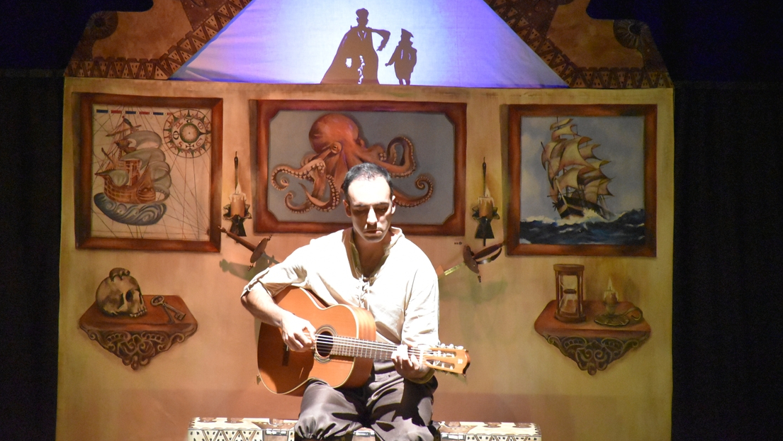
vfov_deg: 5.1
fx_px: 4963
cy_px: 172
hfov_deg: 9.0
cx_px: 359
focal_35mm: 239
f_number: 5.6
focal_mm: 140
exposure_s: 1/125
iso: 9000
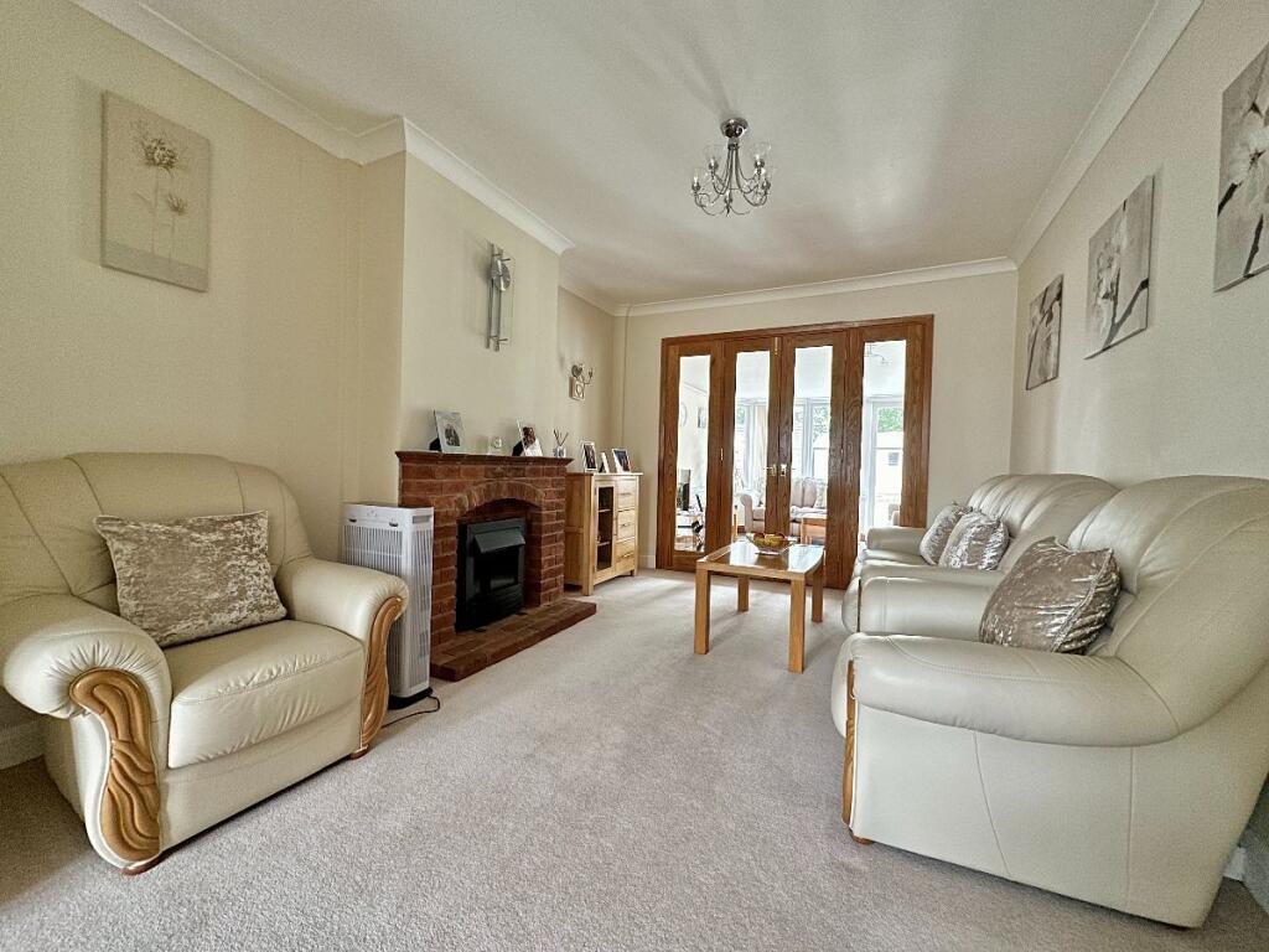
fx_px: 513
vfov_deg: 85.7
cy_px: 476
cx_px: 634
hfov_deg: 102.1
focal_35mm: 14
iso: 640
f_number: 2.2
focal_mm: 2.22
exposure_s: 1/60
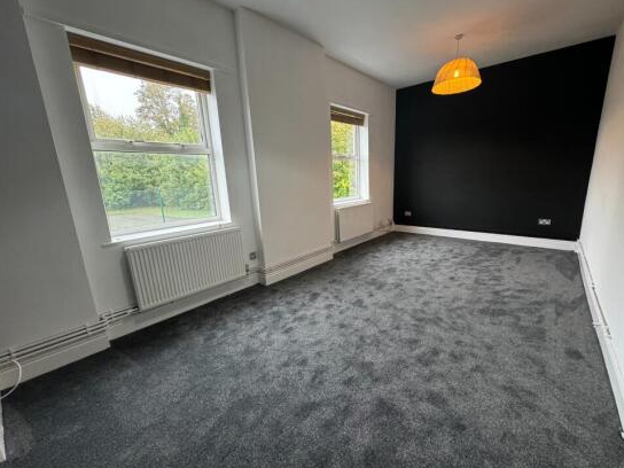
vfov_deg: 81.7
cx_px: 330
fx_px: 270
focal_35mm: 15
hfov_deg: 98.1
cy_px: 237
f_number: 2.2
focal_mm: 2.22
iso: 320
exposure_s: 1/100
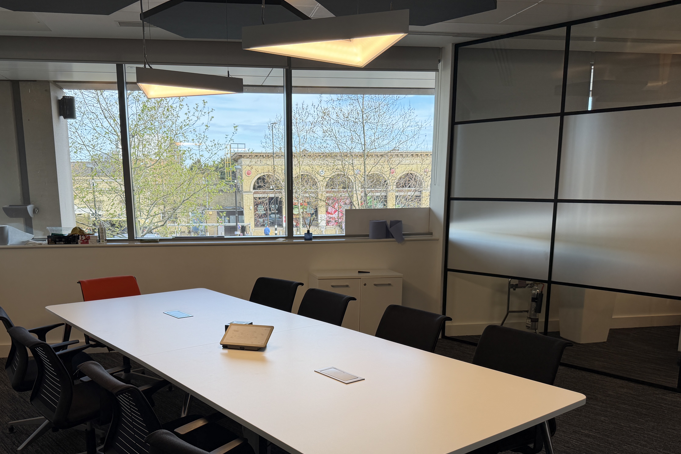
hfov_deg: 58.5
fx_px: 605
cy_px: 305
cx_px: 297
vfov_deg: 40.6
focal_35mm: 32
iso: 100
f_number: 1.78
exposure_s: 1/376
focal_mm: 6.76
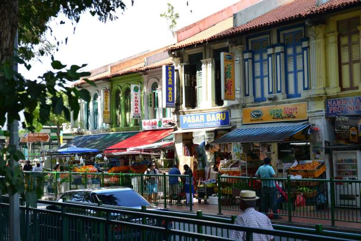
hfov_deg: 33.4
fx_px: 602
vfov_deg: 22.6
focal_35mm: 60
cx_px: 180
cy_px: 120
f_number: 4.5
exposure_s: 1/80
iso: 100
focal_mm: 60
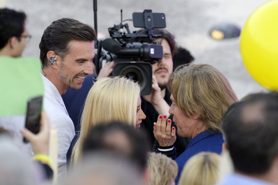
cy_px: 92
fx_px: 3704
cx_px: 139
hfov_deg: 4.3
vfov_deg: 2.9
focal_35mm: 480
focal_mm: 480
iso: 1250
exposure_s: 1/640
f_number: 7.1
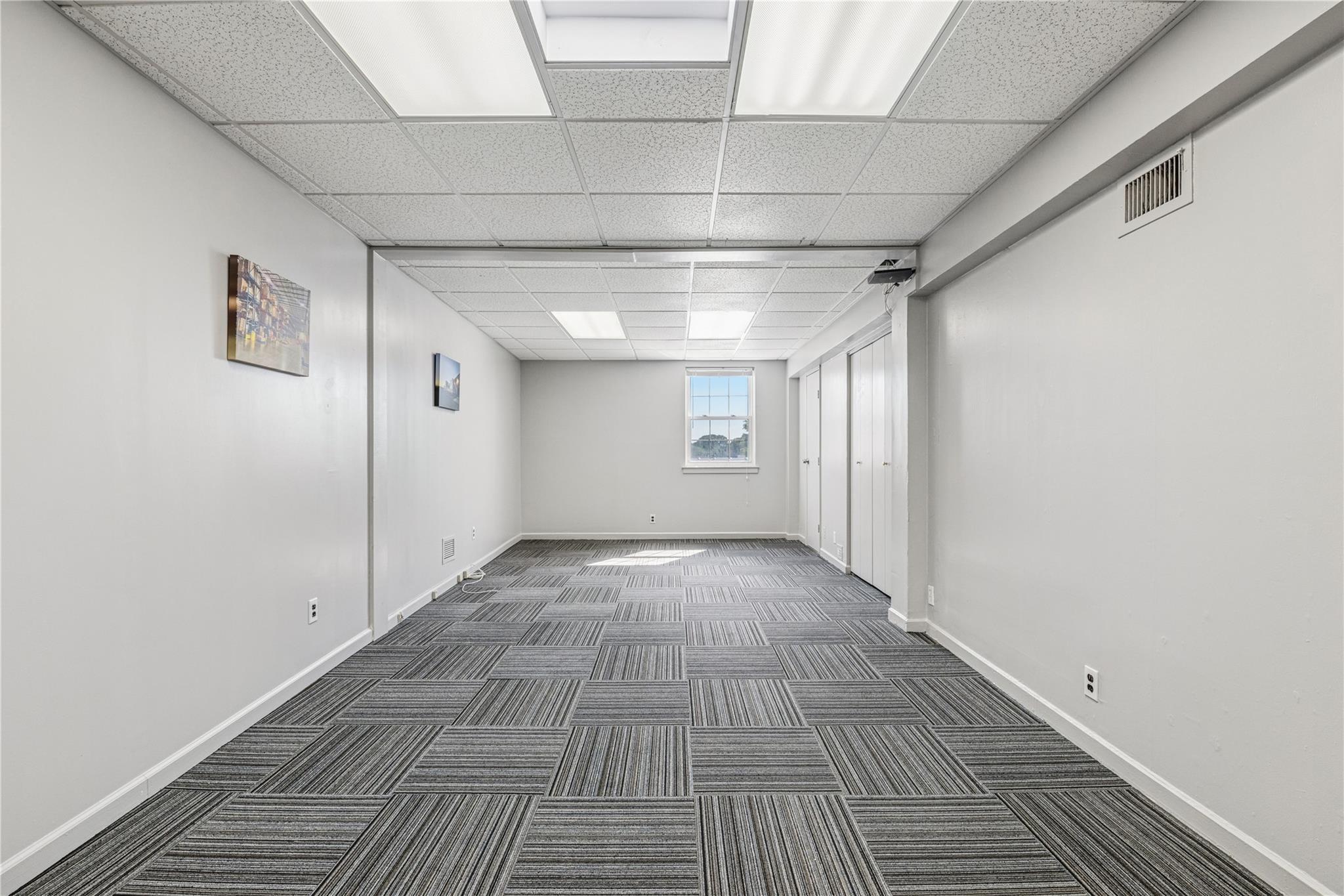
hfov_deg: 100.4
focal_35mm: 15
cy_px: 448
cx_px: 672
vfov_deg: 77.3
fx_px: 560
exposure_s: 1/60
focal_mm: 15
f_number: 14
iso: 640
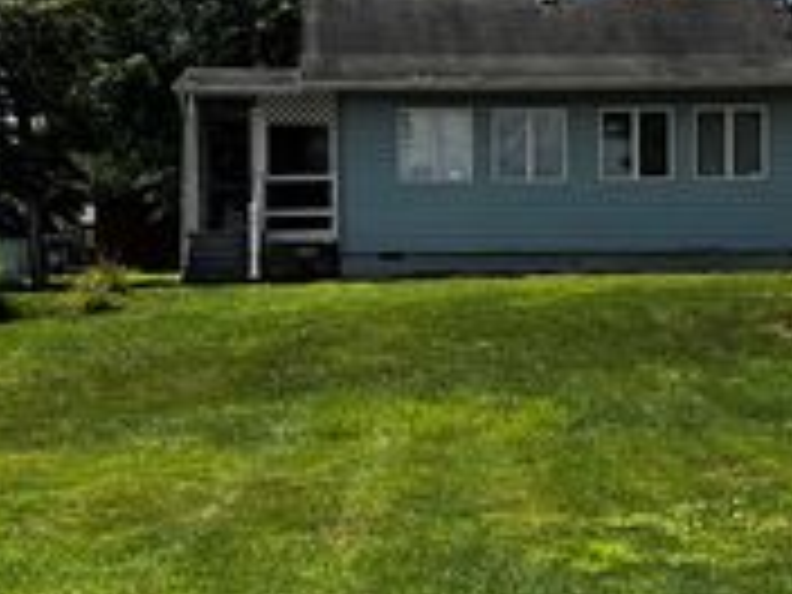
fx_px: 1556
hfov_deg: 28.6
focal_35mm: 68
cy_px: 290
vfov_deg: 21.6
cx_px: 423
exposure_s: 1/3096
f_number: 1.78
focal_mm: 6.76
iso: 80
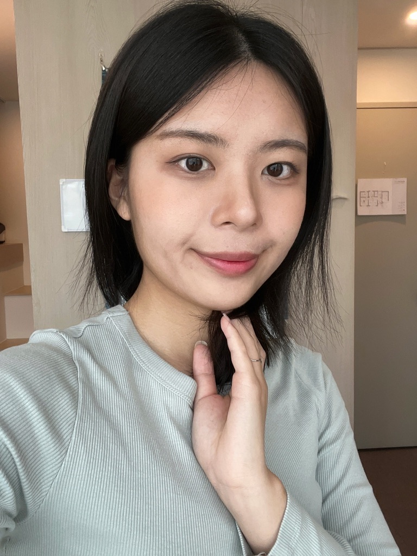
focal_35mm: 30
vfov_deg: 60.0
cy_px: 278
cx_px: 208
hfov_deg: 46.8
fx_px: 482
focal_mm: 2.71
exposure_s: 1/94
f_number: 2.2
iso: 100
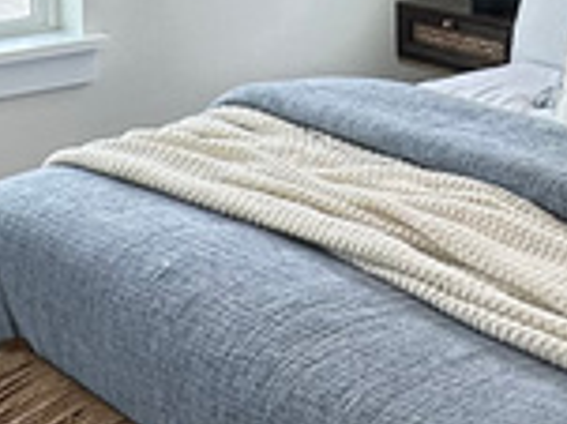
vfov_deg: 14.1
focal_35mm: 95
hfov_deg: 20.6
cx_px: 225
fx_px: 1555
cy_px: -300
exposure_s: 1/99
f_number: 2.2
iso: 50
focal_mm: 2.22
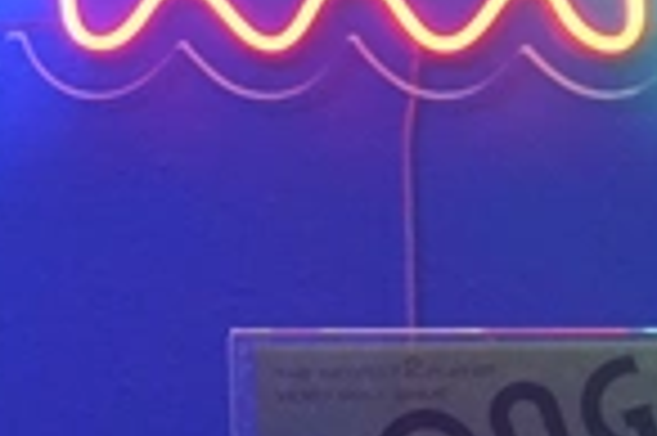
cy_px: 369
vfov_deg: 6.8
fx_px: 3664
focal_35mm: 201
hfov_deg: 10.0
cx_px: -297
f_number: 4
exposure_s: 1/160
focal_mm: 30
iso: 2000
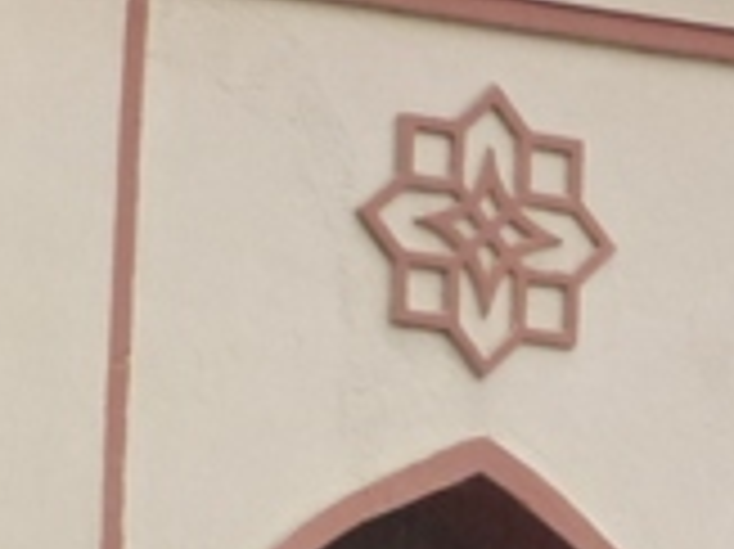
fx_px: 16124
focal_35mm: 761
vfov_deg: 1.9
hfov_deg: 2.6
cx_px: 1855
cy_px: 1724
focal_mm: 21.7
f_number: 5.1
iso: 160
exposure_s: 1/80
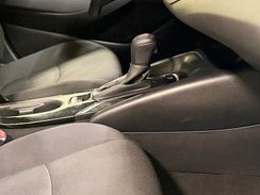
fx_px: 473
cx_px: -1
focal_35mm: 63
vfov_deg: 23.1
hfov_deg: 28.8
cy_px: 49
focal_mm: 6.76
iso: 640
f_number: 1.78
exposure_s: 1/40
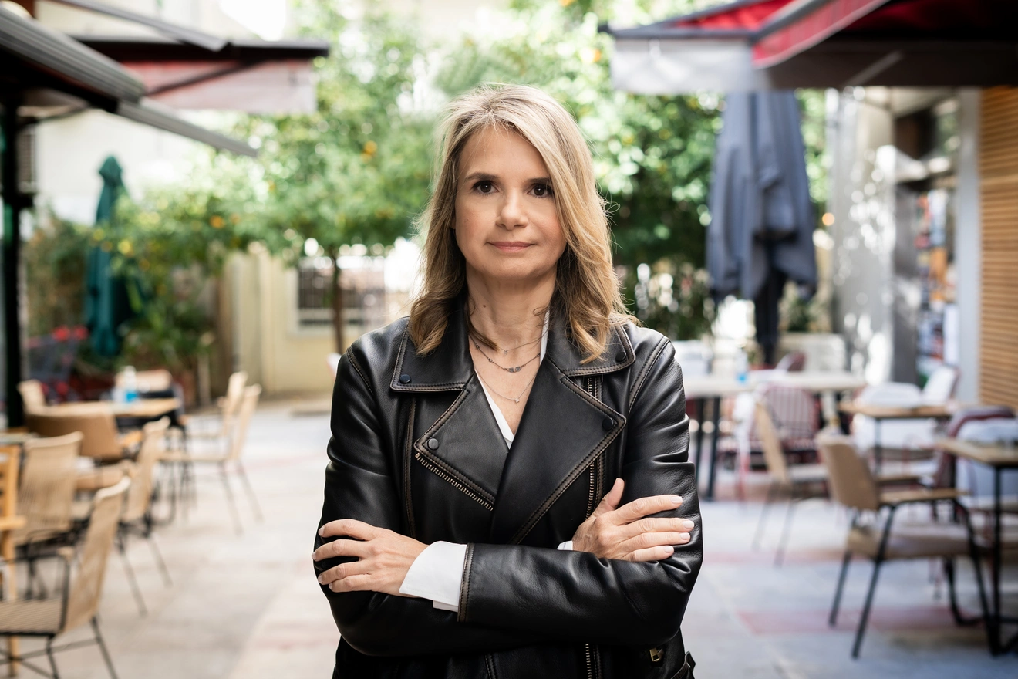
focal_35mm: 50
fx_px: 1414
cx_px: 509
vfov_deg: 27.0
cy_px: 340
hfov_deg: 39.6
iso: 400
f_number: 3.2
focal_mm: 50
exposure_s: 1/250
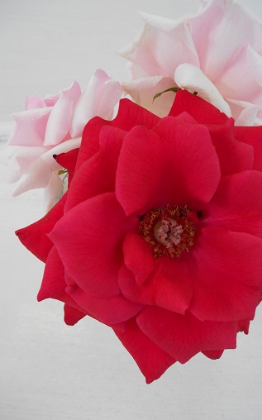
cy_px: 208
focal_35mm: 28
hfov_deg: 44.2
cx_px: 159
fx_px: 320
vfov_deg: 66.5
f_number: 3.4
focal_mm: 4.7
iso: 400
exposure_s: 1/25
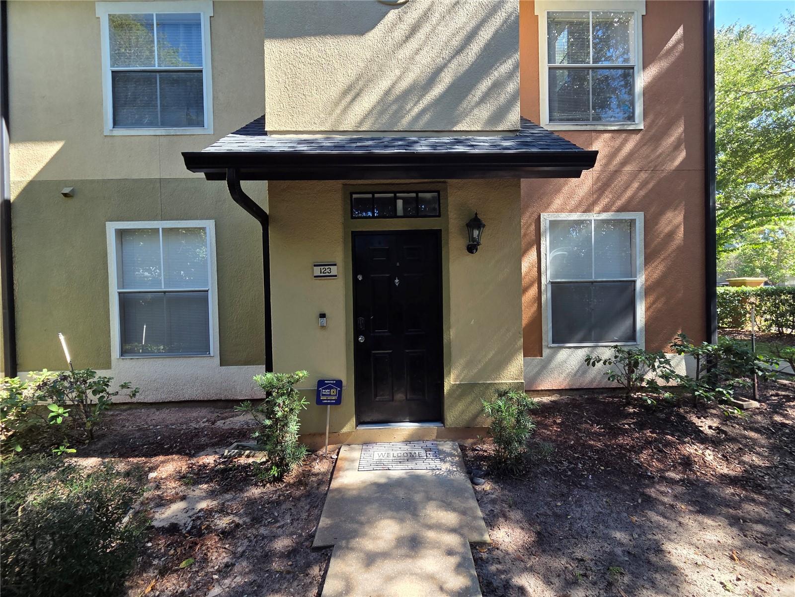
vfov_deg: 89.9
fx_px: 299
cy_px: 298
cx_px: 398
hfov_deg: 106.2
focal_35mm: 13
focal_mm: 2.2
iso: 50
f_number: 2.2
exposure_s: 1/197
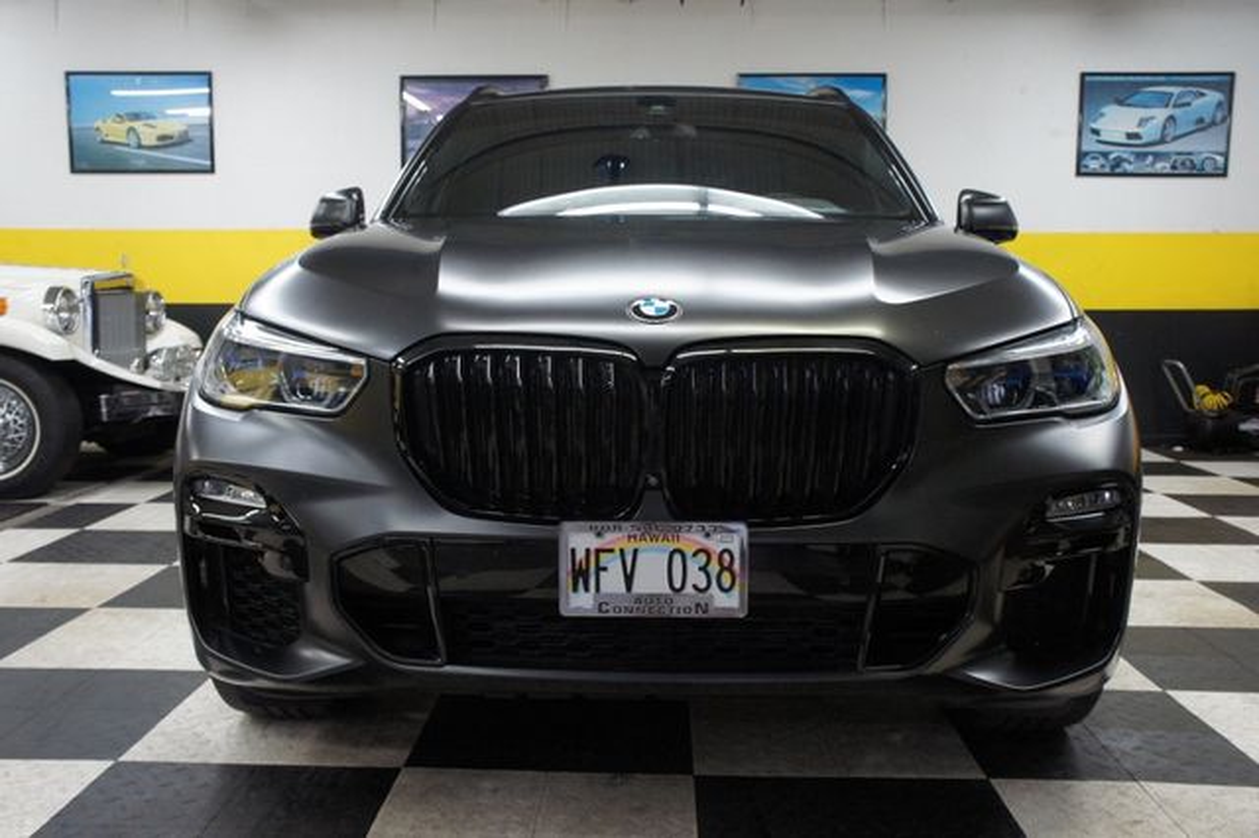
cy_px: 419
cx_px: 630
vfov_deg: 38.3
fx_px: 1206
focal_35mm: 34
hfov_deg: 55.1
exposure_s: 1/40
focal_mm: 23
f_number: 6.3
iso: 1250
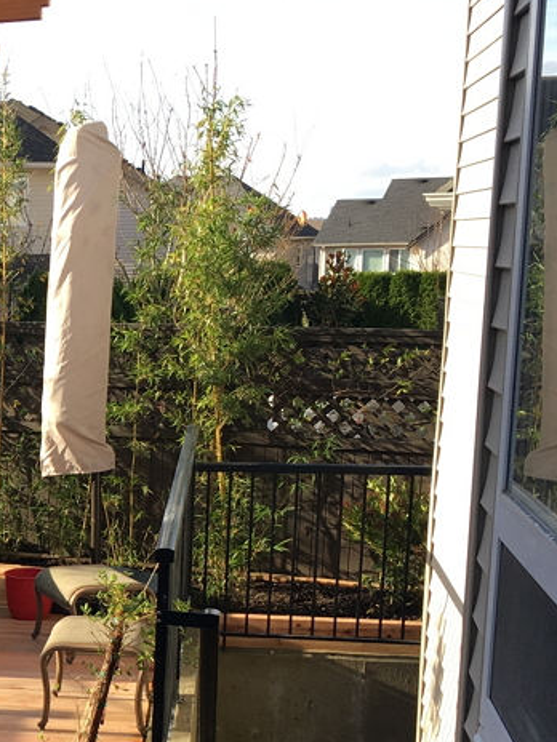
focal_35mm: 75
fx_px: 1609
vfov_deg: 25.6
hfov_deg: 18.2
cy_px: 582
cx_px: -184
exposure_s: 1/455
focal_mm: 4.15
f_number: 2.2
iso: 25
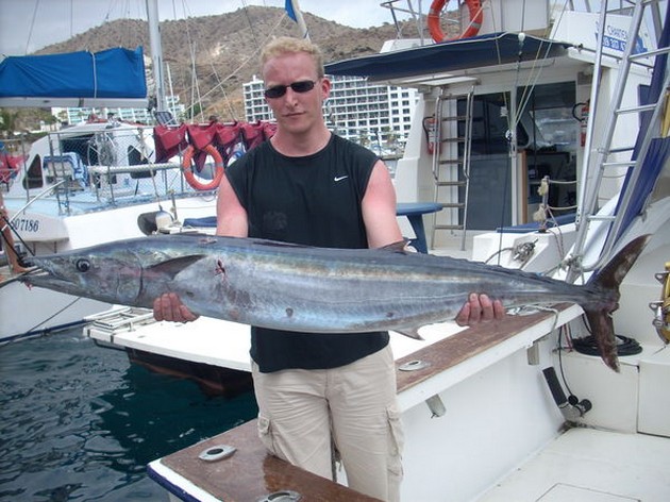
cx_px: 335
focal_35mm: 37
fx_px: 716
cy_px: 251
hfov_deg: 50.2
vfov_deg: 38.6
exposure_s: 1/185
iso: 64
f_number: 5.6
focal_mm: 6.2
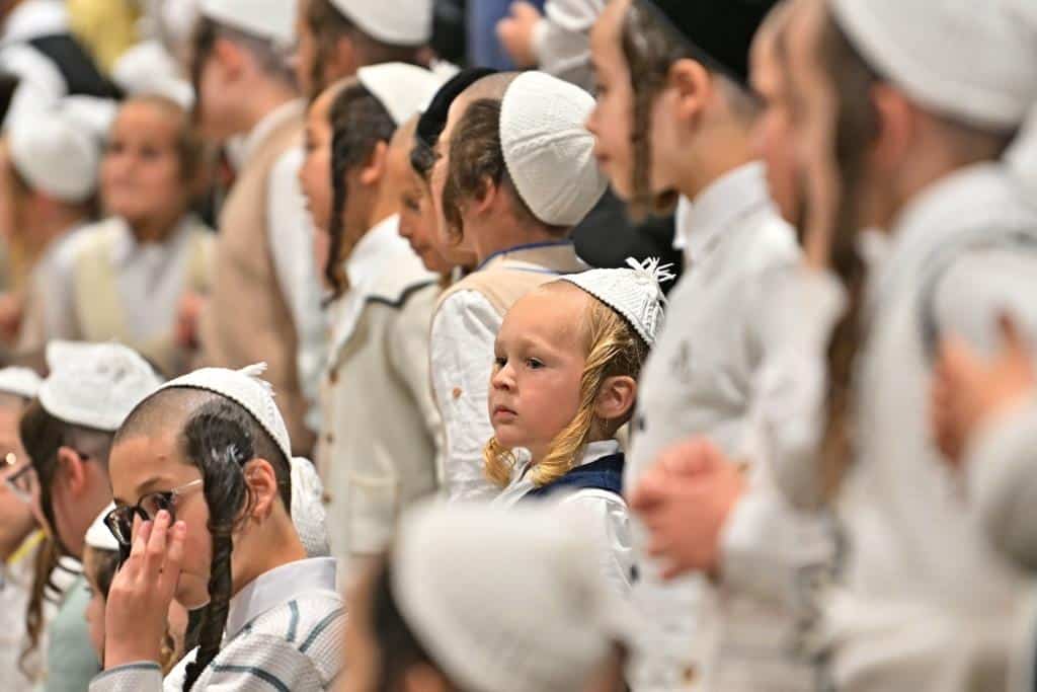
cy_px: 346
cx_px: 518
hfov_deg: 6.9
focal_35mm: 300
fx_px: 8642
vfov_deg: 4.6
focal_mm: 200
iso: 640
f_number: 2.8
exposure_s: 1/250
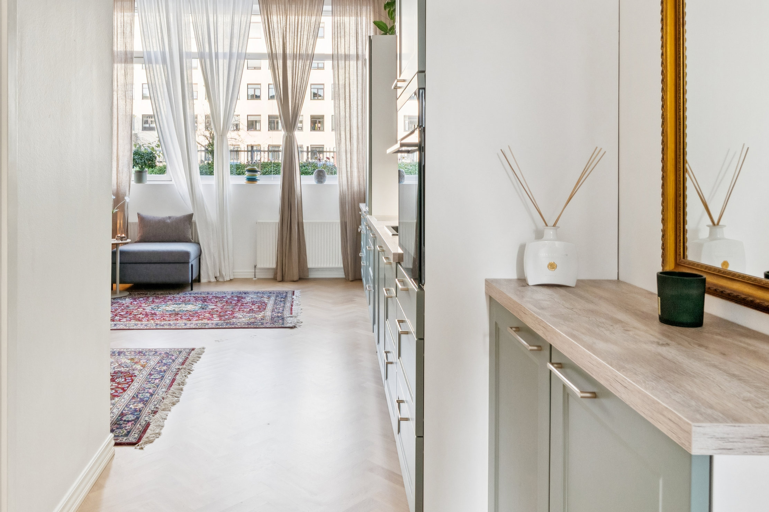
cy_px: 170
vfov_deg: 46.6
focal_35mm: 27
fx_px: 584
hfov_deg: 66.5
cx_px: 334
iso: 250
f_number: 7.1
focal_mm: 13.5
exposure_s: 1/50
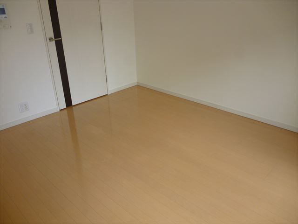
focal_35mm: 28
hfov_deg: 63.4
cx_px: 149
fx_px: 241
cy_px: 112
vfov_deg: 49.7
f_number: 3.1
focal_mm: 5
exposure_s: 1/60
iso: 125
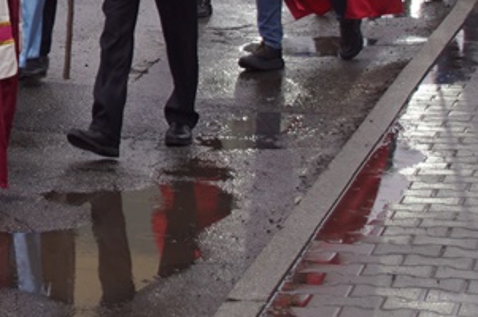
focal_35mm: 175
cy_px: -112
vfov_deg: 7.7
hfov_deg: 11.5
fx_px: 2317
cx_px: -140
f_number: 4.5
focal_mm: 35
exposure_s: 1/160
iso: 160
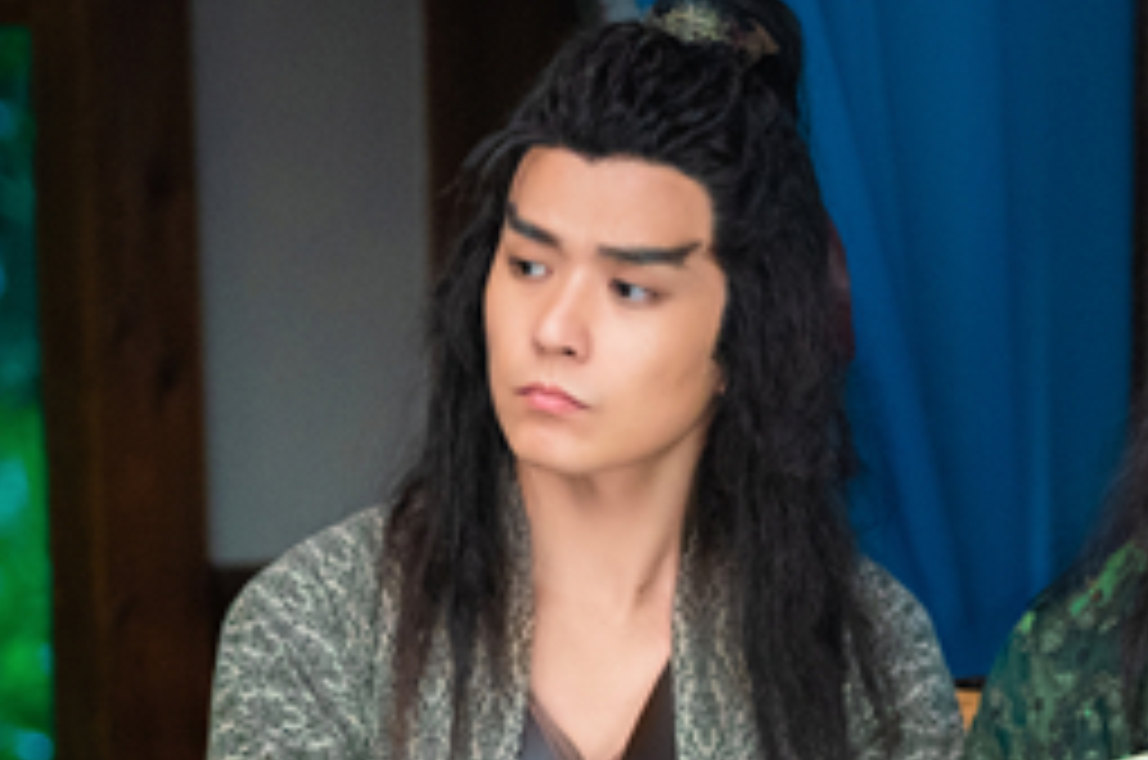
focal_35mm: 162
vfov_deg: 8.4
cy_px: 643
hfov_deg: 12.6
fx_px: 5156
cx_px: 959
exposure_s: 1/100
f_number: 1.4
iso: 800
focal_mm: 50
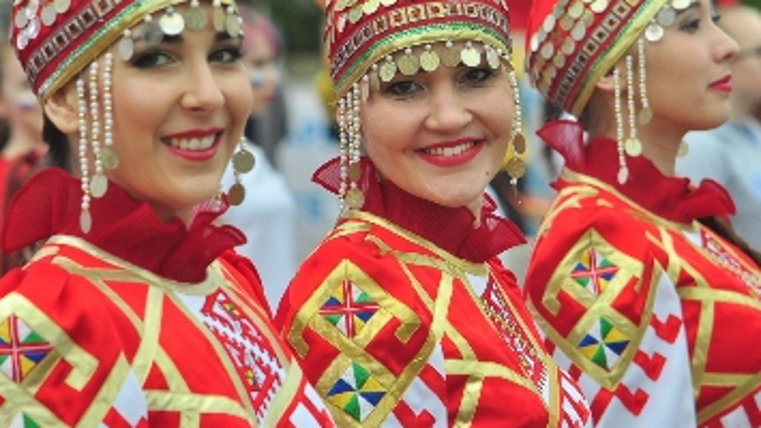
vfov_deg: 4.5
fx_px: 5403
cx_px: 435
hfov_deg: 8.1
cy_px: 143
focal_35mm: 268
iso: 500
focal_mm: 135
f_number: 8
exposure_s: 1/180
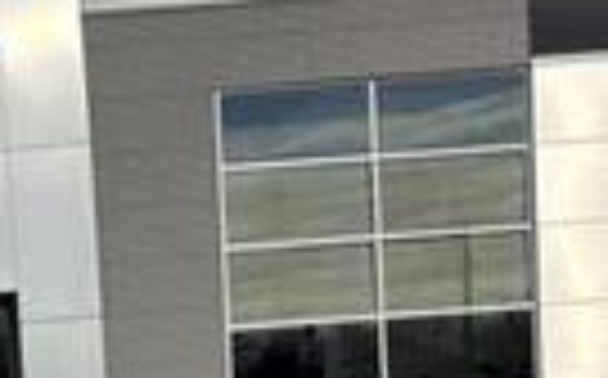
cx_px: -131
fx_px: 1705
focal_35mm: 103
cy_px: 634
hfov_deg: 19.0
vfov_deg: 11.9
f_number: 1.6
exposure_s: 1/7813
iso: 64
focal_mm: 5.96
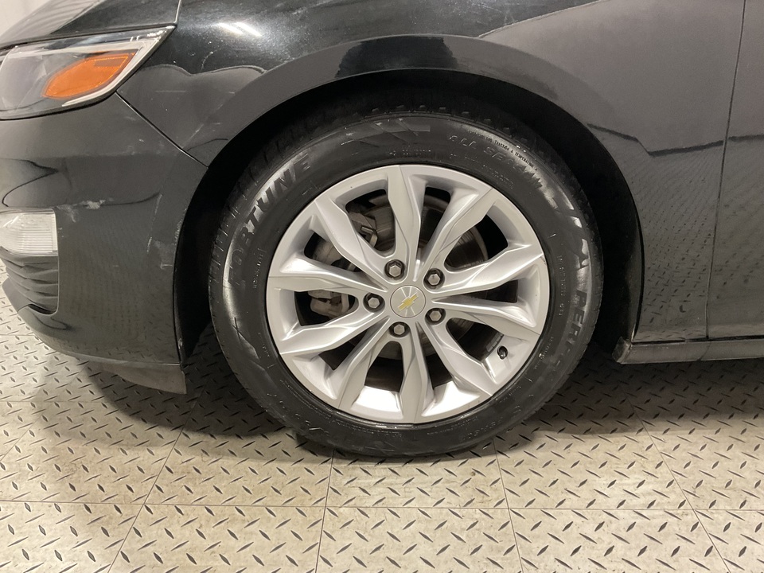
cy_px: 286
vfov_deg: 48.2
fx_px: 640
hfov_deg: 61.7
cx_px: 382
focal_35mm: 29
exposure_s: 1/50
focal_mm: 3
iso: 160
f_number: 1.8
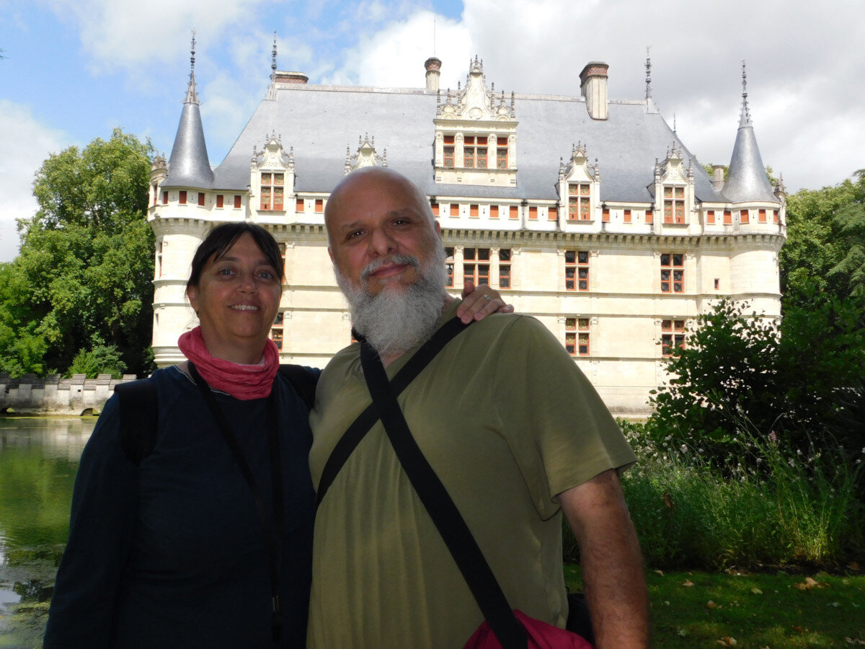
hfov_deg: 60.0
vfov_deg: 46.8
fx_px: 750
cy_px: 324
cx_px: 432
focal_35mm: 30
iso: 125
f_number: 3.2
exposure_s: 1/1250
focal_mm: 5.3
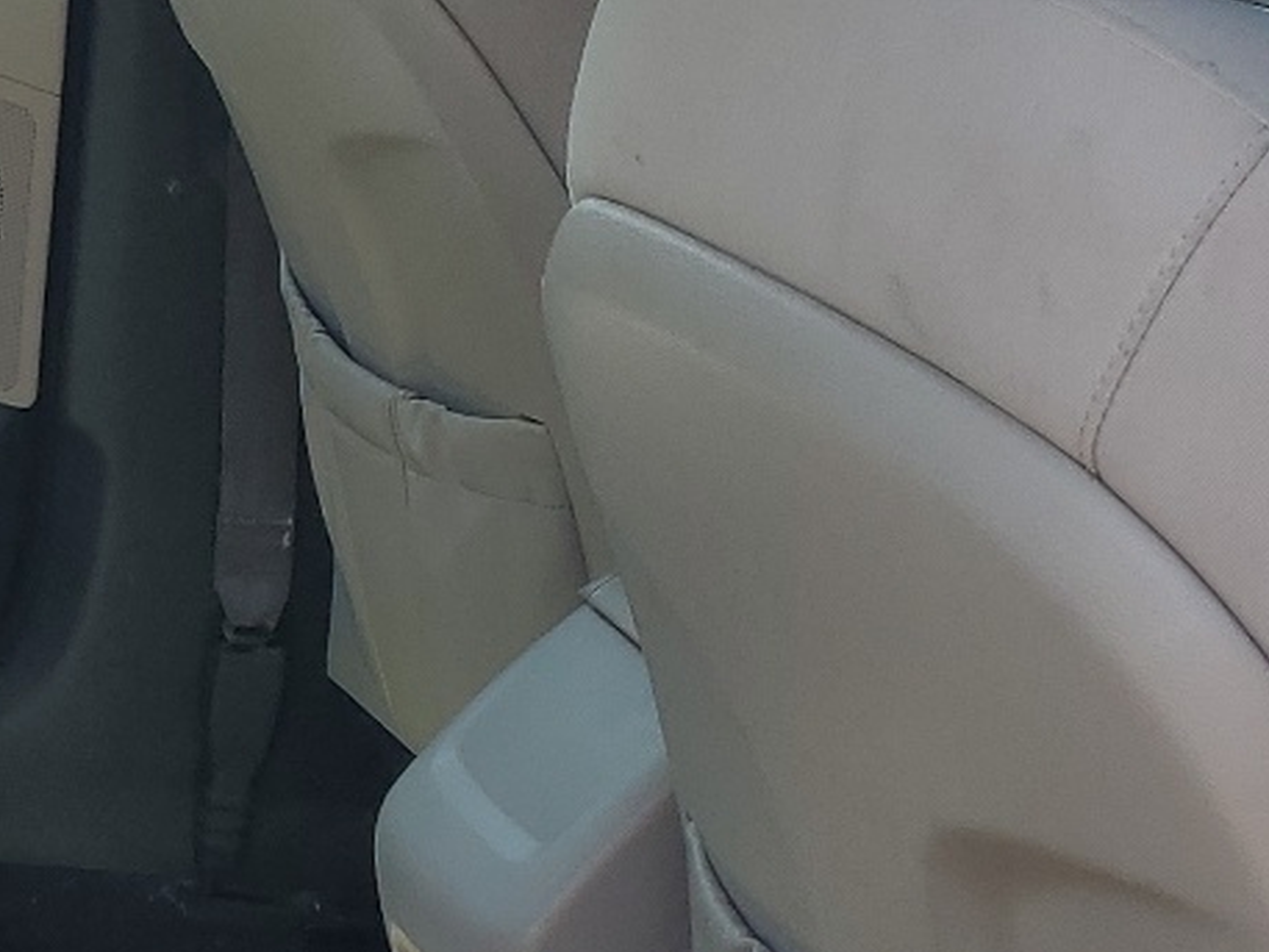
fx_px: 3337
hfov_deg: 19.9
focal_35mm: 91
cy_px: 705
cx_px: -336
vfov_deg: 16.2
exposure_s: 1/769
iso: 50
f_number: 1.5
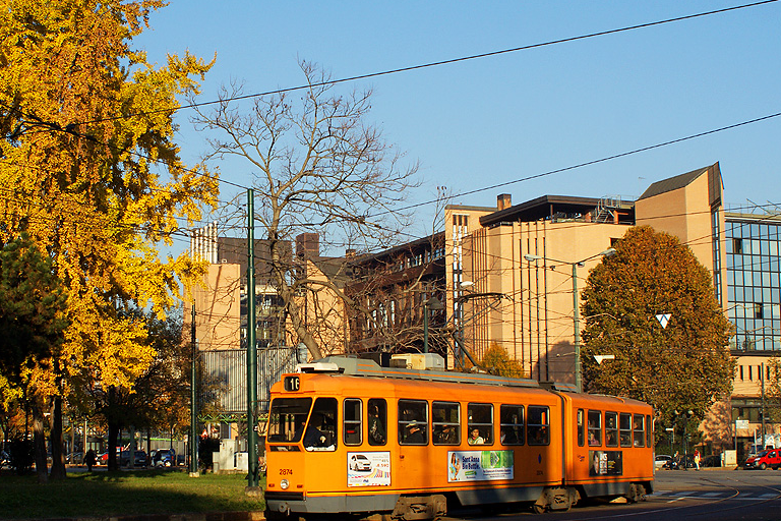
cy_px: 301
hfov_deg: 35.4
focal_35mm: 56
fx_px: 1215
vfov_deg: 24.2
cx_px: 280
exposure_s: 1/500
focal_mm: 28
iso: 200
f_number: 6.3
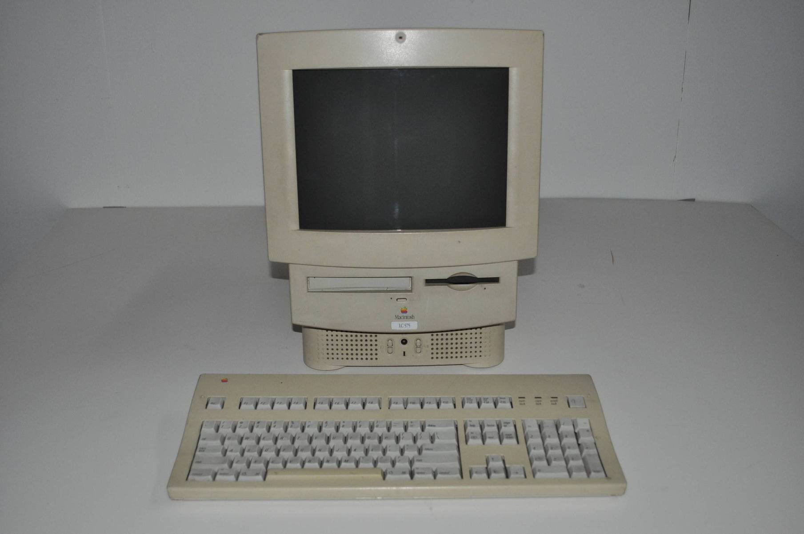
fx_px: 870
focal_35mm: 39
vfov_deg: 34.1
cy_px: 267
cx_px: 402
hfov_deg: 49.6
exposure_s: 1/60
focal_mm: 26
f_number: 4.2
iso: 800
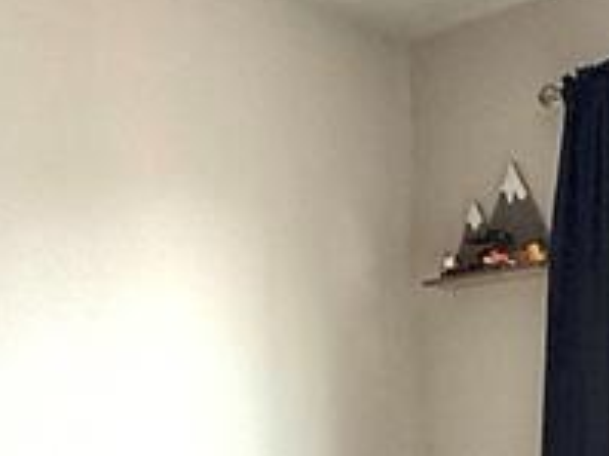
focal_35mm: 72
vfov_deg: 17.9
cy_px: 712
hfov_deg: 27.0
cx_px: 361
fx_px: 1266
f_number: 2.2
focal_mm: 2.22
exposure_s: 1/99
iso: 125
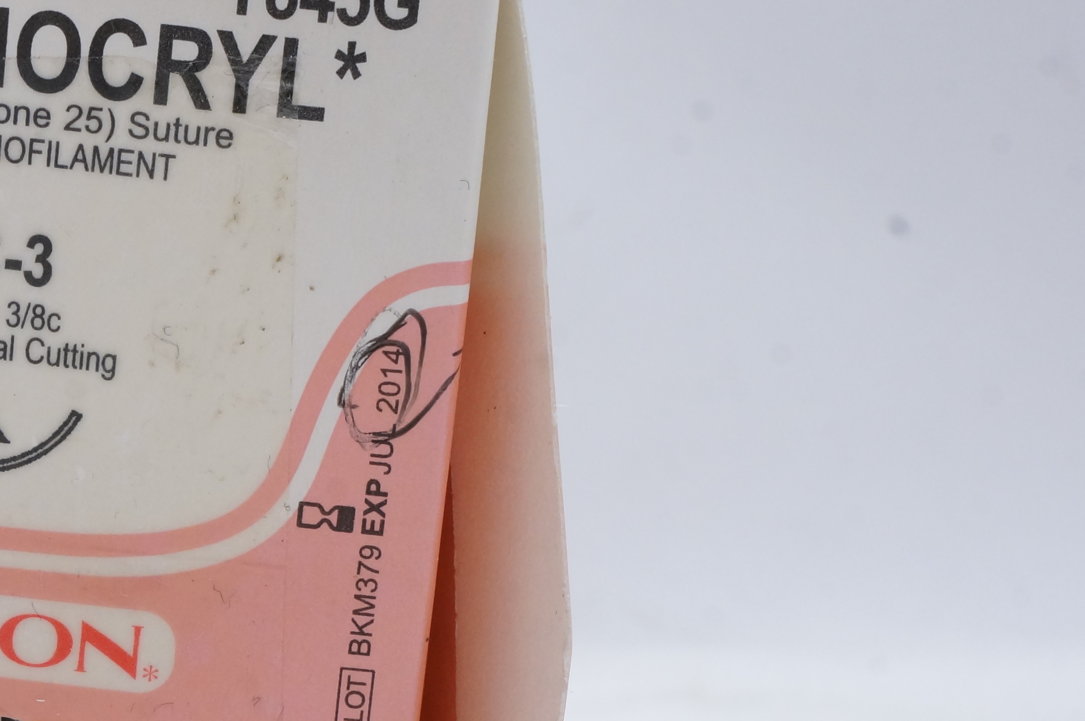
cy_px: 460
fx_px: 3011
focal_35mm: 100
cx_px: 21
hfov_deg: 19.9
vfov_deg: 13.6
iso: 800
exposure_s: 1/10
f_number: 16
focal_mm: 33
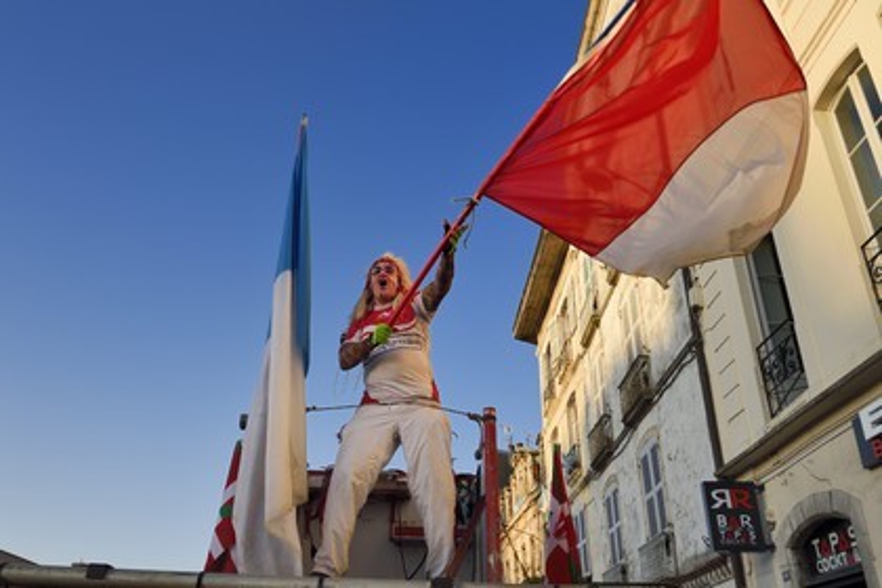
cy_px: 294
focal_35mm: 30
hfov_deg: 61.9
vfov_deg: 43.6
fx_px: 735
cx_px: 441
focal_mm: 30
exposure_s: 1/400
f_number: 11
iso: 400
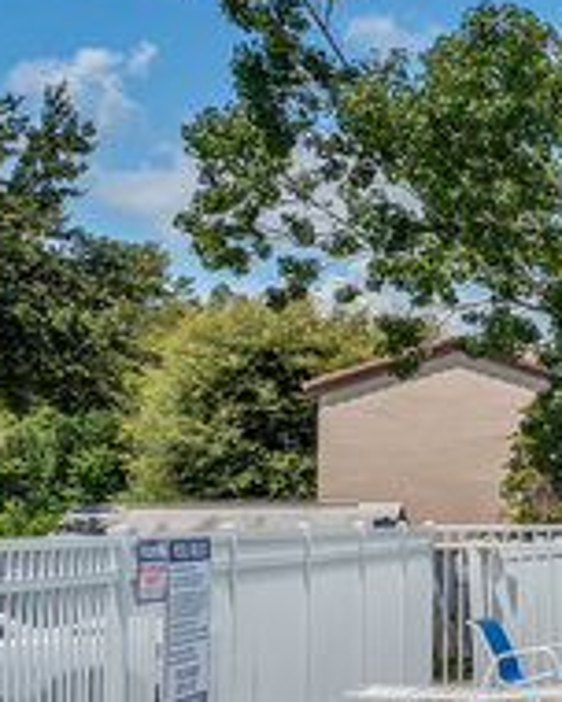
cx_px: 1734
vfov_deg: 23.4
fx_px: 1643
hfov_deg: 11.0
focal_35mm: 79
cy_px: 645
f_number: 10
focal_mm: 16
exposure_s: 1/400
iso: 100
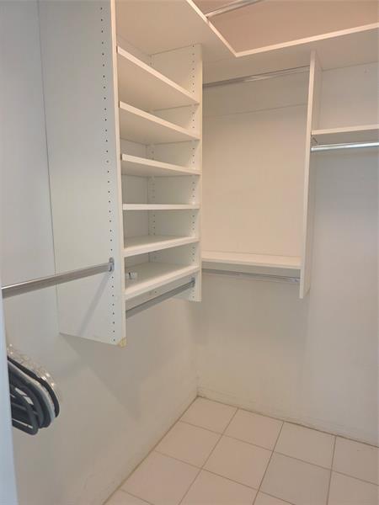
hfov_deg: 58.9
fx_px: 336
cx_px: 190
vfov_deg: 73.9
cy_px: 252
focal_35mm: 23
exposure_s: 1/120
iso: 250
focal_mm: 6.3
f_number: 1.7
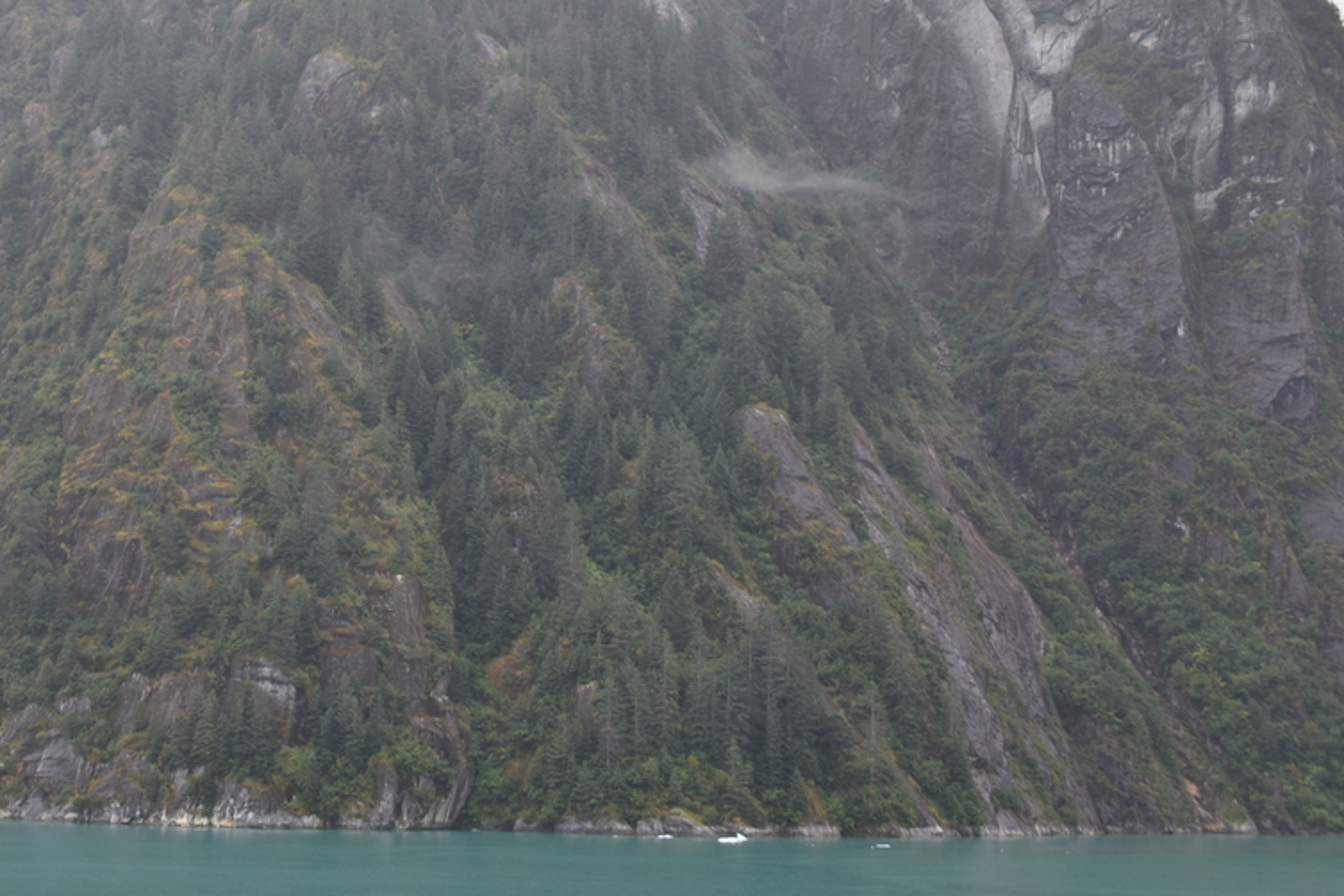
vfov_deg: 19.8
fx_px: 2538
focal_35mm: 68
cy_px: 148
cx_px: 514
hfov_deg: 29.6
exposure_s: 1/80
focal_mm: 40
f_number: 4.5
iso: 100
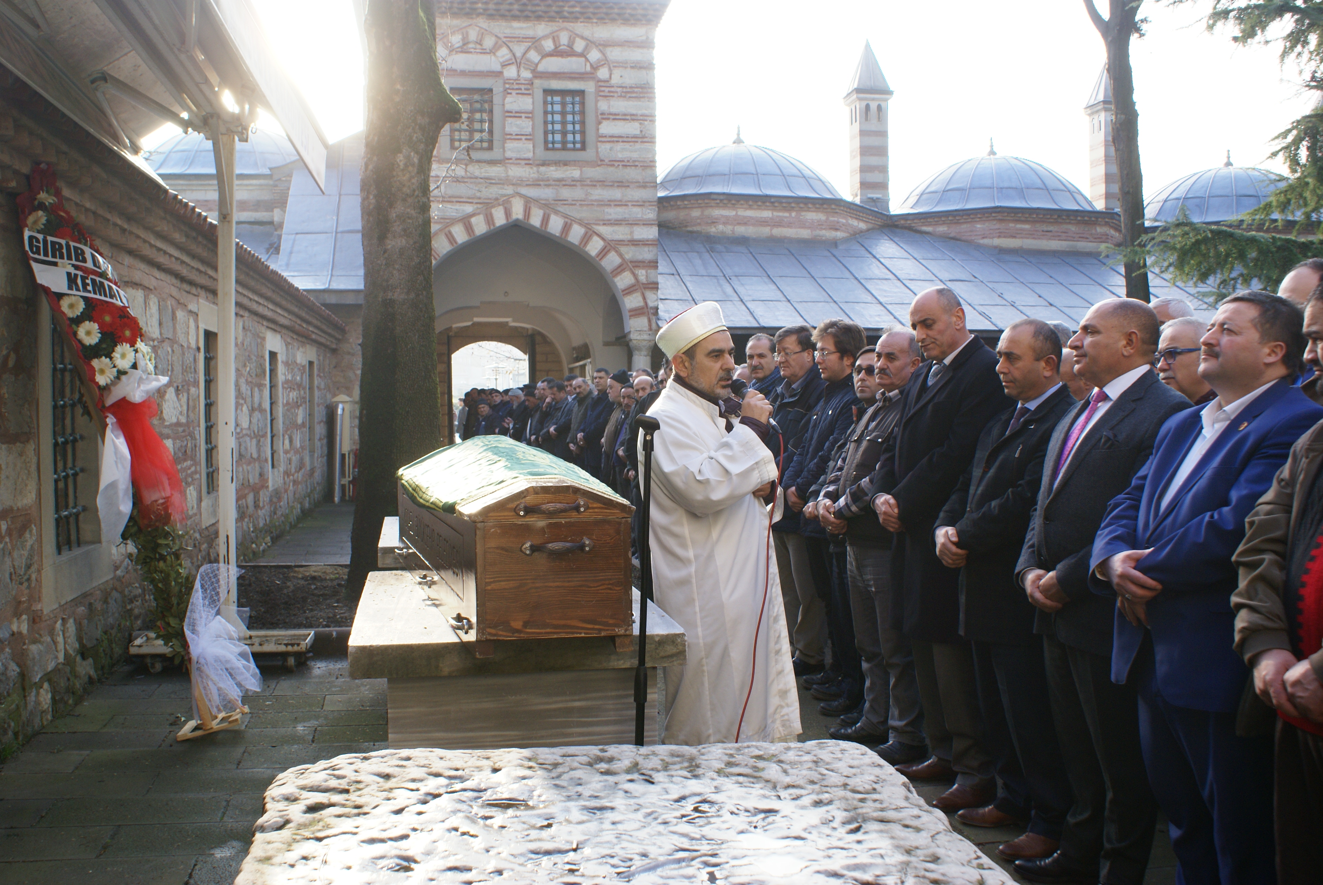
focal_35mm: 30
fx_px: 1104
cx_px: 662
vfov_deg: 43.7
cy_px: 442
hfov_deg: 61.9
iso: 100
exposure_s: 1/60
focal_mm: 20
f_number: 7.1
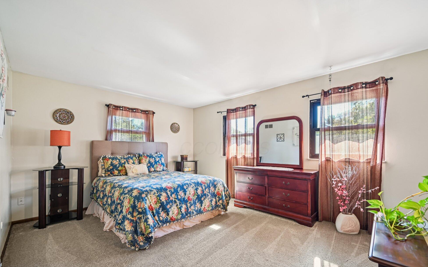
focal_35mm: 15
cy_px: 148
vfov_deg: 74.6
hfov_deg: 101.4
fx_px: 175
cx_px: 224
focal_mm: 14
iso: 400
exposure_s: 1/10
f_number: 4
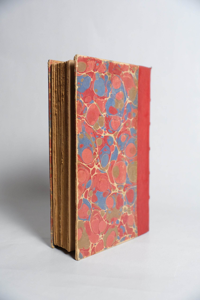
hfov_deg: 35.1
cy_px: 150
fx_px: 317
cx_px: 100
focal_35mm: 38
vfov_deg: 50.7
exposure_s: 1/100
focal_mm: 25.4
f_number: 4
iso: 800
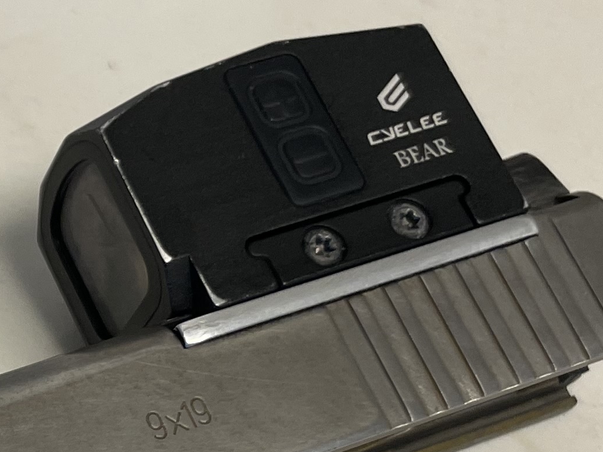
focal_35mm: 101
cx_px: -106
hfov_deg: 18.5
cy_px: 432
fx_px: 1759
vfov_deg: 14.4
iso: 64
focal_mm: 4.2
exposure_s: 1/60
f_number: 1.6
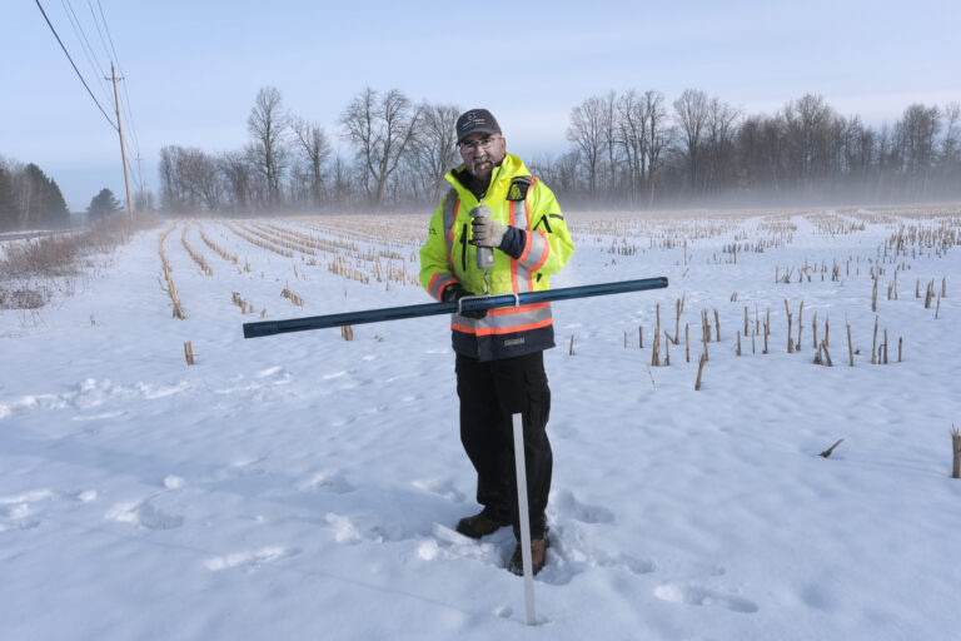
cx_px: 480
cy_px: 320
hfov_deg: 67.4
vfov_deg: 47.9
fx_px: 721
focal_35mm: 27
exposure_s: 1/280
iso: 160
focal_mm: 17.7
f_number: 10
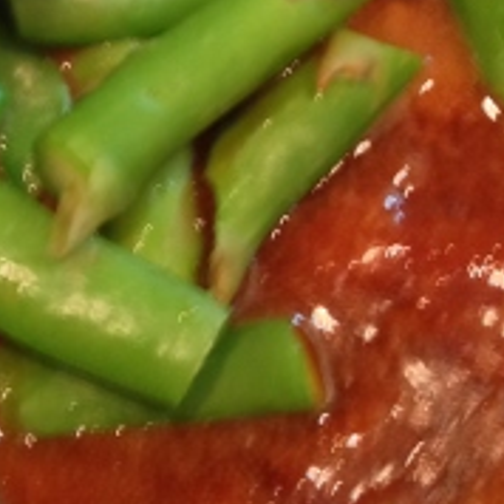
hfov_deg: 16.2
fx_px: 1730
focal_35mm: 105
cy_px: -144
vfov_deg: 15.8
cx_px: -6
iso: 160
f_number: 2.4
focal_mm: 4.12
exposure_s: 1/20
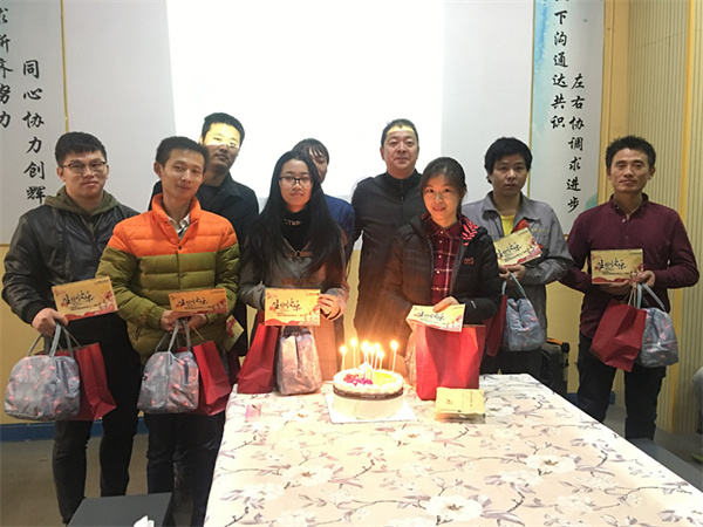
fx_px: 589
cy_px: 264
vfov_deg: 48.2
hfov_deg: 61.7
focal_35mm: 29
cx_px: 352
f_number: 2.2
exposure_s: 1/4
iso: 125
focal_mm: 4.15
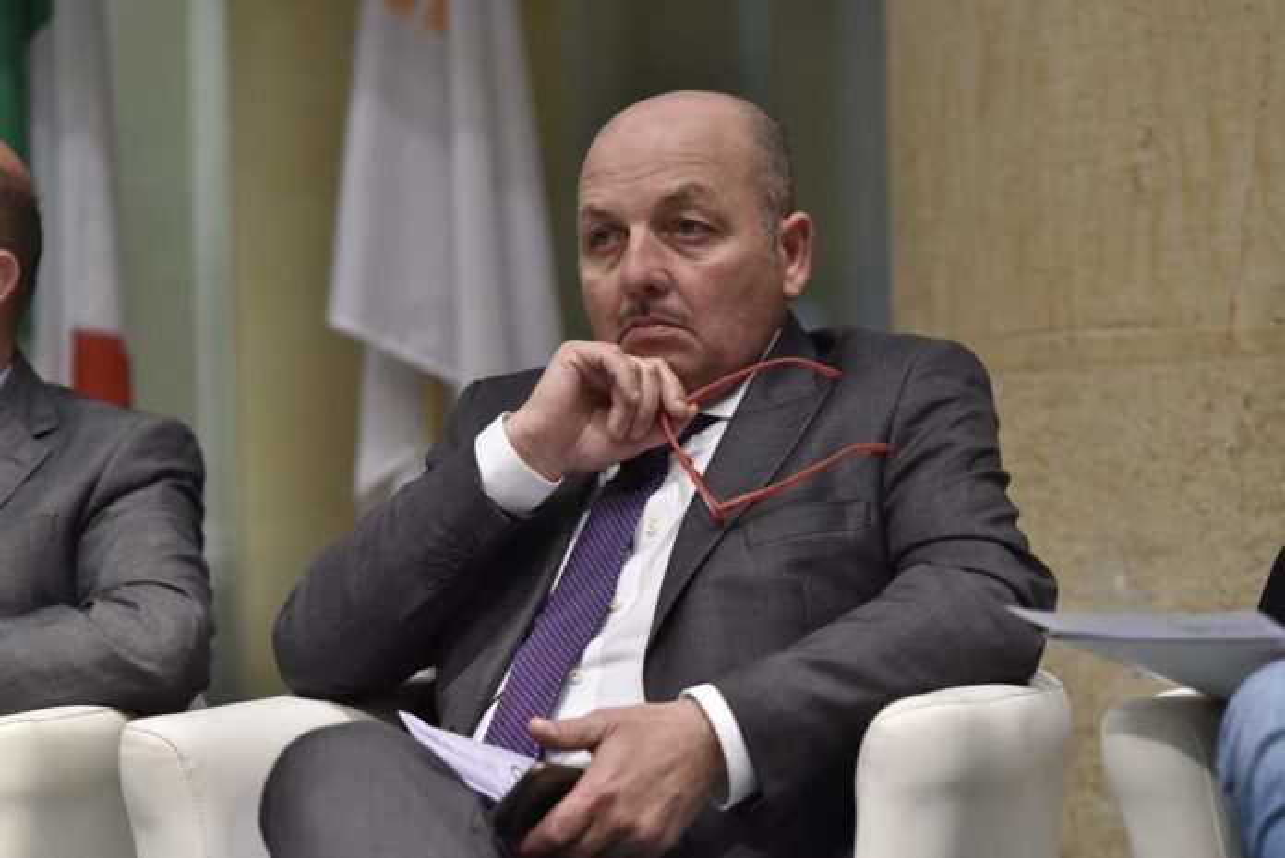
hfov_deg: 13.7
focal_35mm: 150
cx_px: 642
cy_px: 429
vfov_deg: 9.2
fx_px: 5357
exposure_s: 1/250
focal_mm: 150
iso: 2500
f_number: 3.5
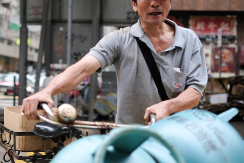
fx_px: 502
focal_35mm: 74
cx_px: 85
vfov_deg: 18.4
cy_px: 87
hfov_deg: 27.2
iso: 2500
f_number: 1.8
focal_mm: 35
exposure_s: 1/1900
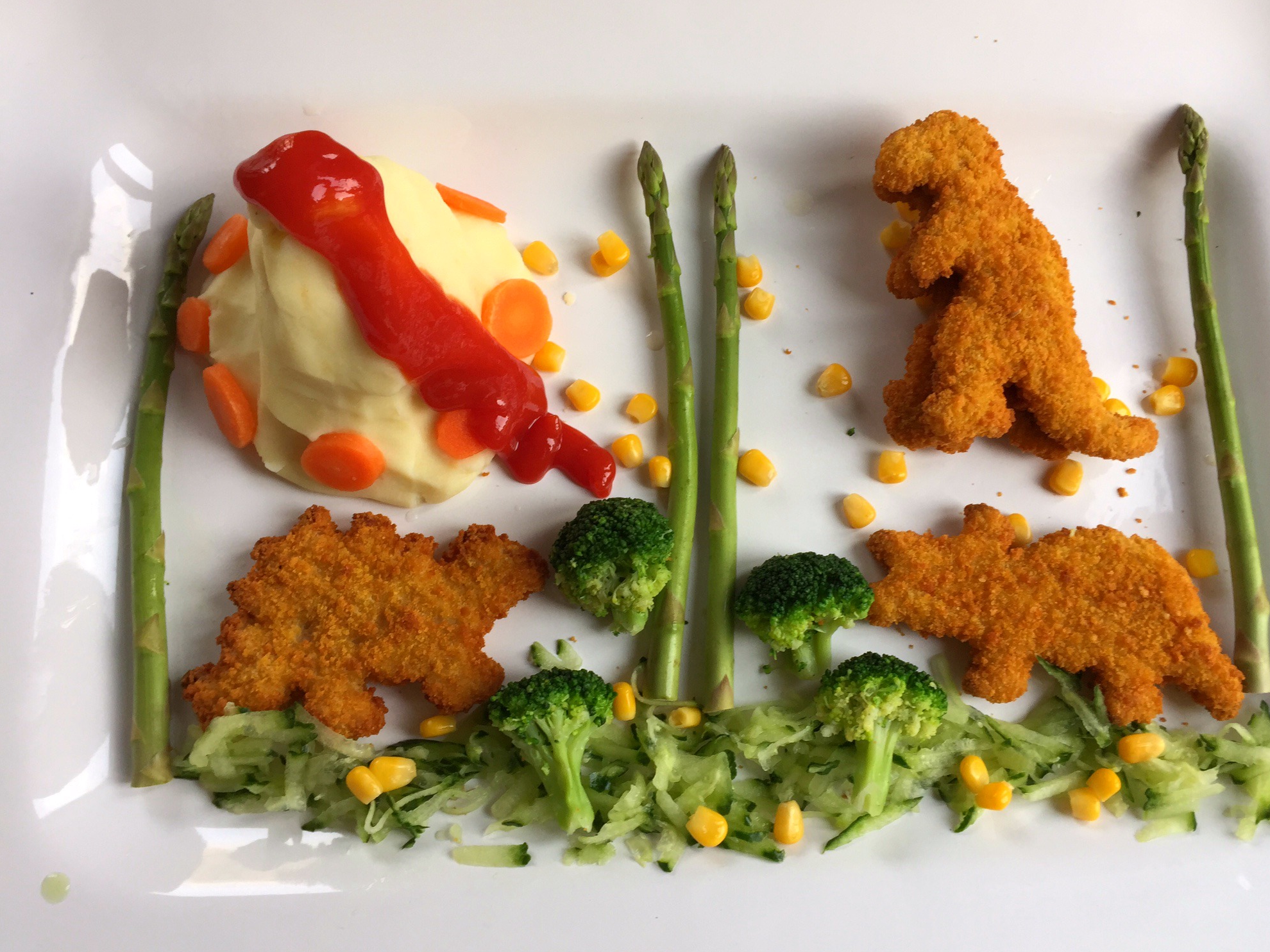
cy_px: 468
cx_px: 656
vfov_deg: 46.8
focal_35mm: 30
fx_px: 1101
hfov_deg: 60.0
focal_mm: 4.15
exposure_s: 1/60
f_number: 2.2
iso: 40
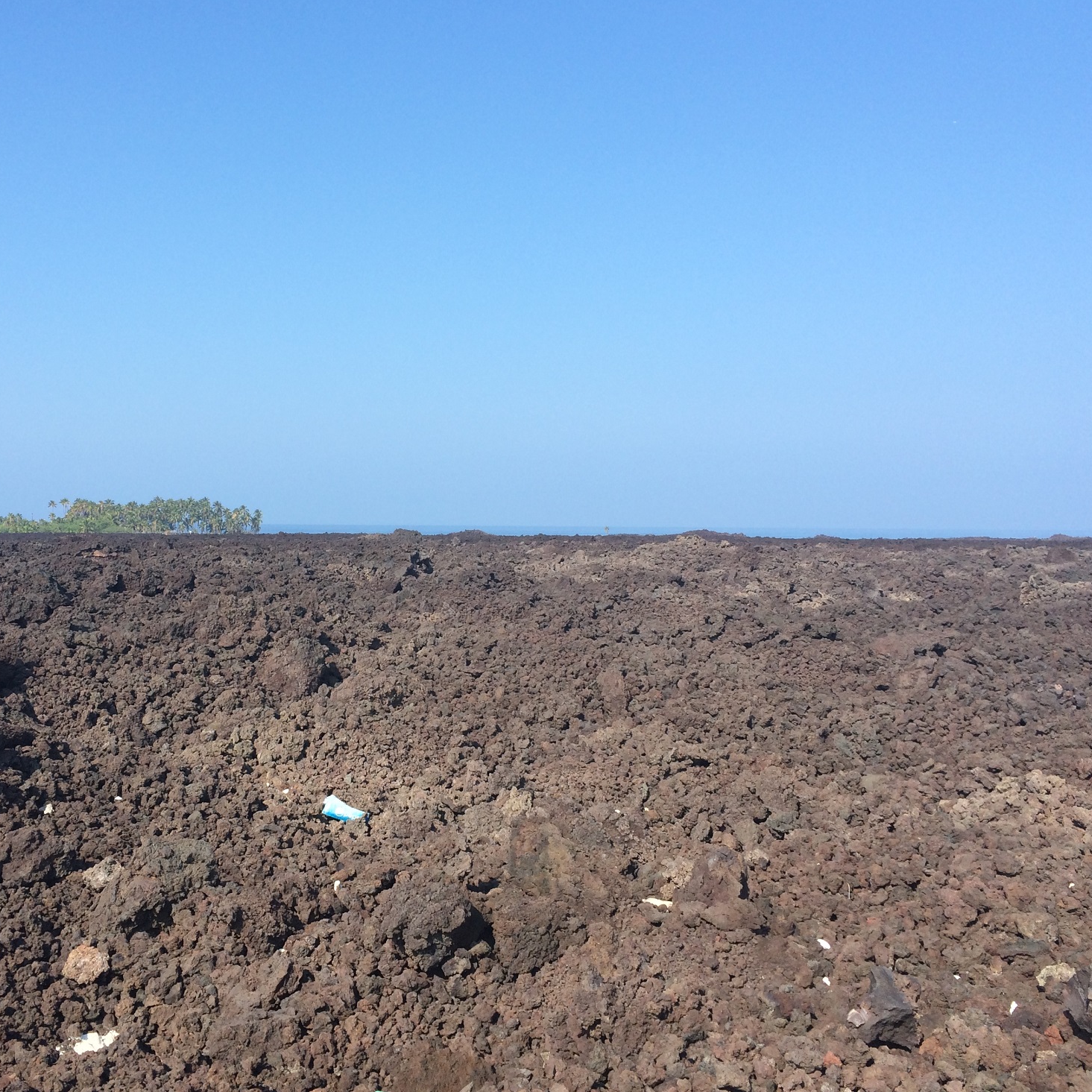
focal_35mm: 35
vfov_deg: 47.2
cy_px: 534
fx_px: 1249
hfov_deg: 46.7
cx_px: 400
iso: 32
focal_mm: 4.15
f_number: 2.2
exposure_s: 1/1520
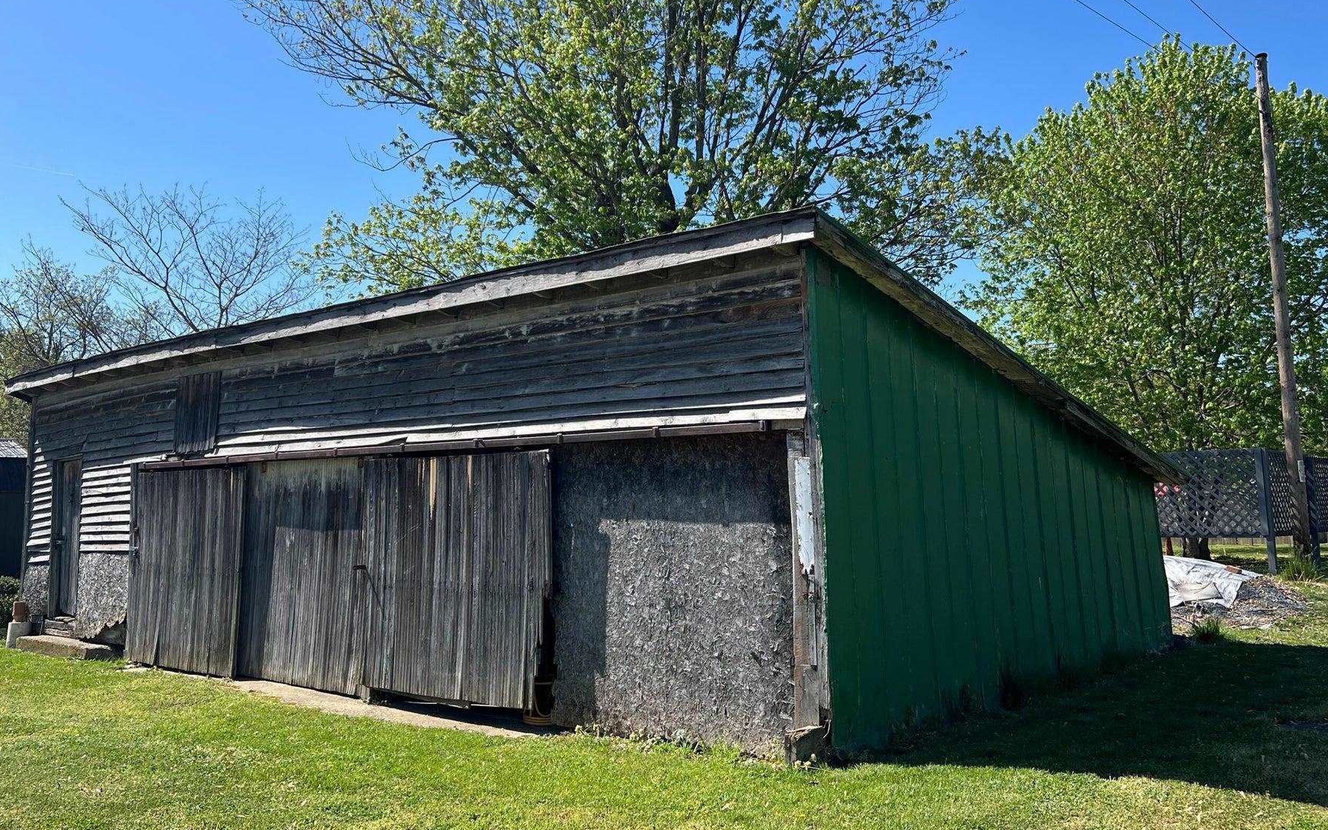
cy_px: 362
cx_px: 668
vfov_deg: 38.3
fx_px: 1194
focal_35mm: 33
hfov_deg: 58.1
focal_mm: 5.7
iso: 50
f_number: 1.5
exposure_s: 1/2632
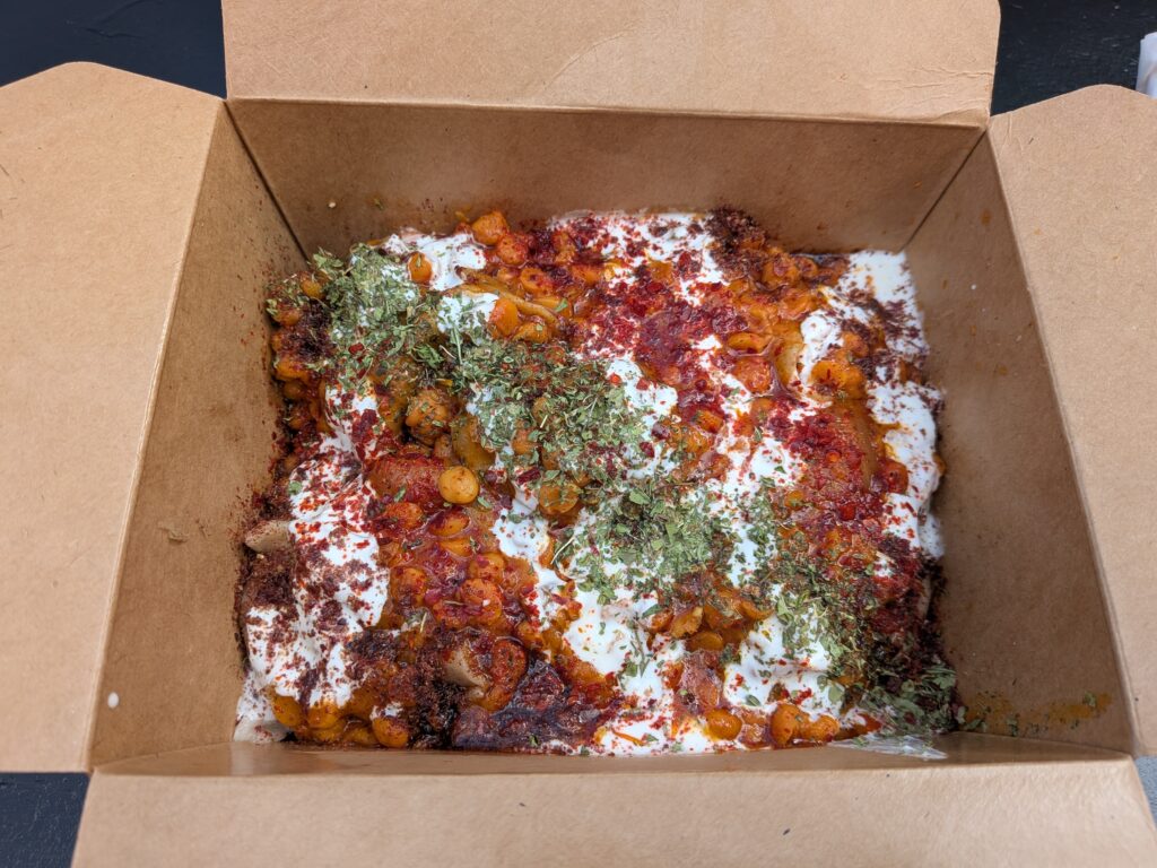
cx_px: 578
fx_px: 802
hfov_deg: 71.6
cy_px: 434
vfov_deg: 56.8
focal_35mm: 24
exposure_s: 1/200
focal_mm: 4.53
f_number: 1.7
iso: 26
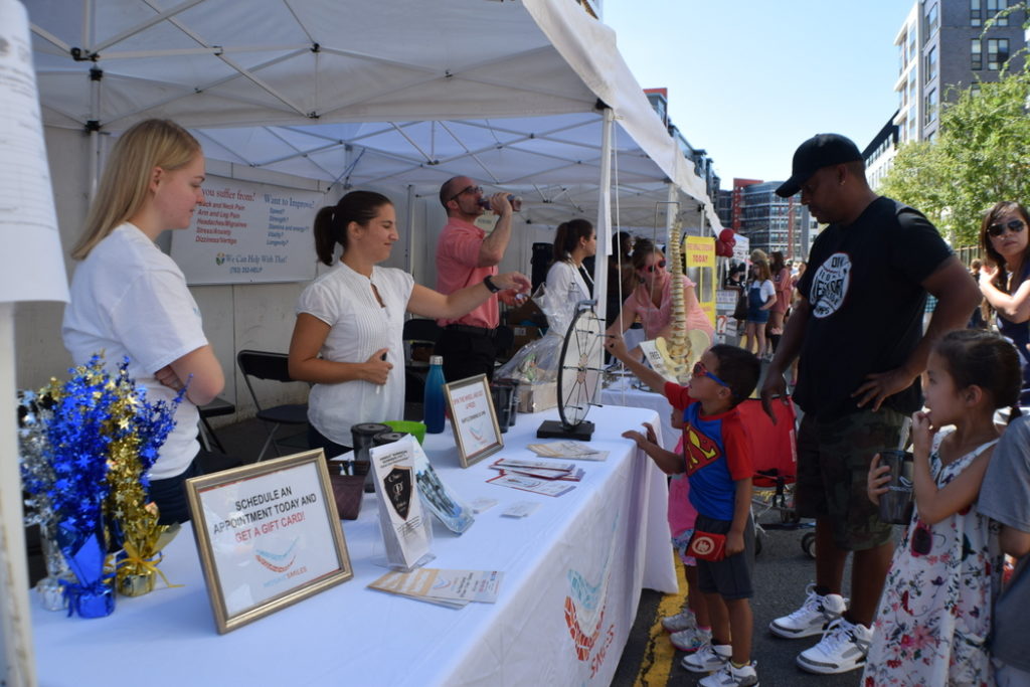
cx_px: 515
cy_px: 344
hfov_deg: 53.1
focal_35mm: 36
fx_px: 1030
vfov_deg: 36.9
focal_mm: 24
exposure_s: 1/250
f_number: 8
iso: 200
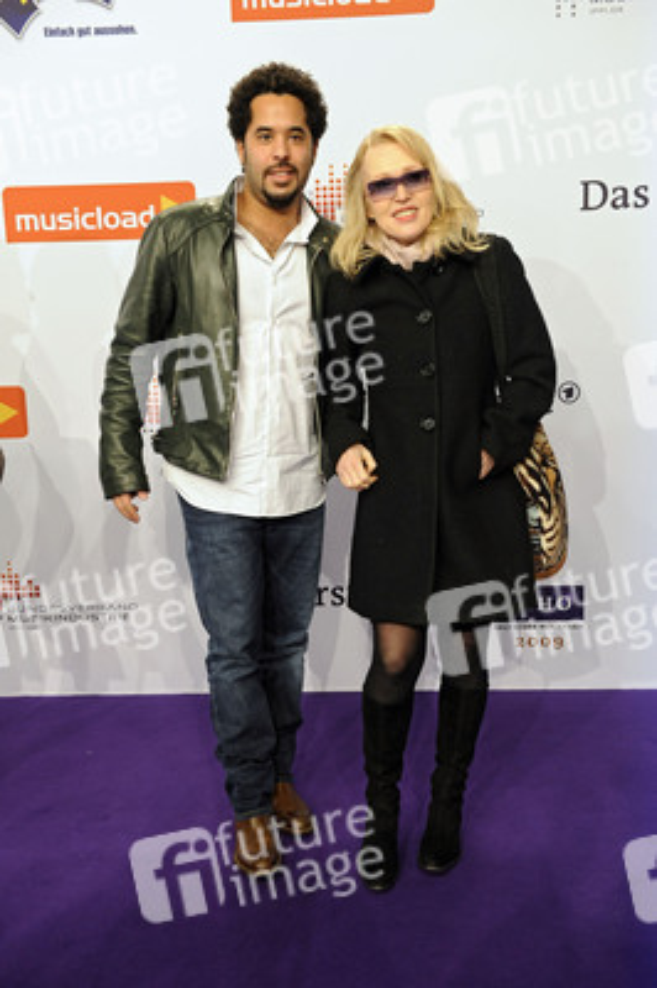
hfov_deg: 29.8
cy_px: 494
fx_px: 1234
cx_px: 328
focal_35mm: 45
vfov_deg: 43.6
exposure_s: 1/200
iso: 2000
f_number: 5.6
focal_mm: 45
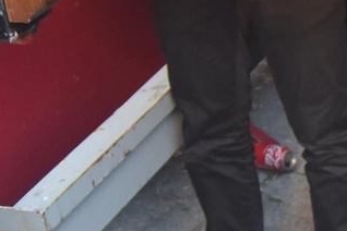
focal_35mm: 146
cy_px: -16
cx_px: 705
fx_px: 1407
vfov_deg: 9.3
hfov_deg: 12.3
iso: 2800
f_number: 7.1
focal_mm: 29
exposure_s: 1/60
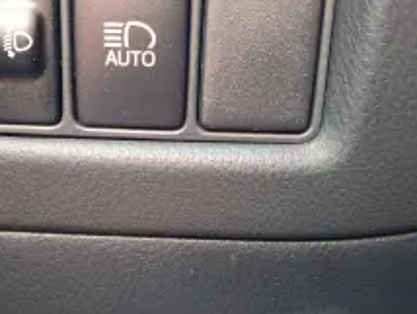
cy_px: 193
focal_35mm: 42
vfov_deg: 34.3
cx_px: 156
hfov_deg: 44.4
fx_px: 507
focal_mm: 4.69
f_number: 1.8
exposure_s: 1/50
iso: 250
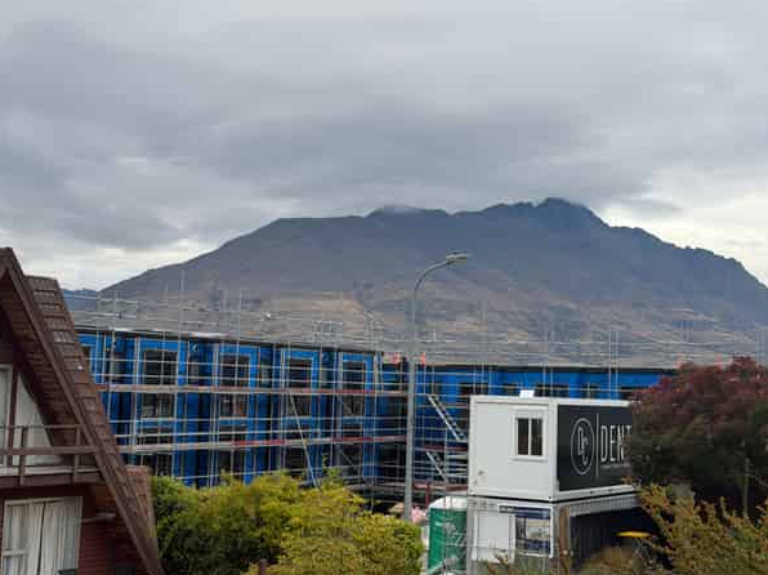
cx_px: 416
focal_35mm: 53
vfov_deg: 27.5
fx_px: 1175
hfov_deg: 36.2
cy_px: 278
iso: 64
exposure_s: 1/549
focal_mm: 6.76
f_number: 1.78
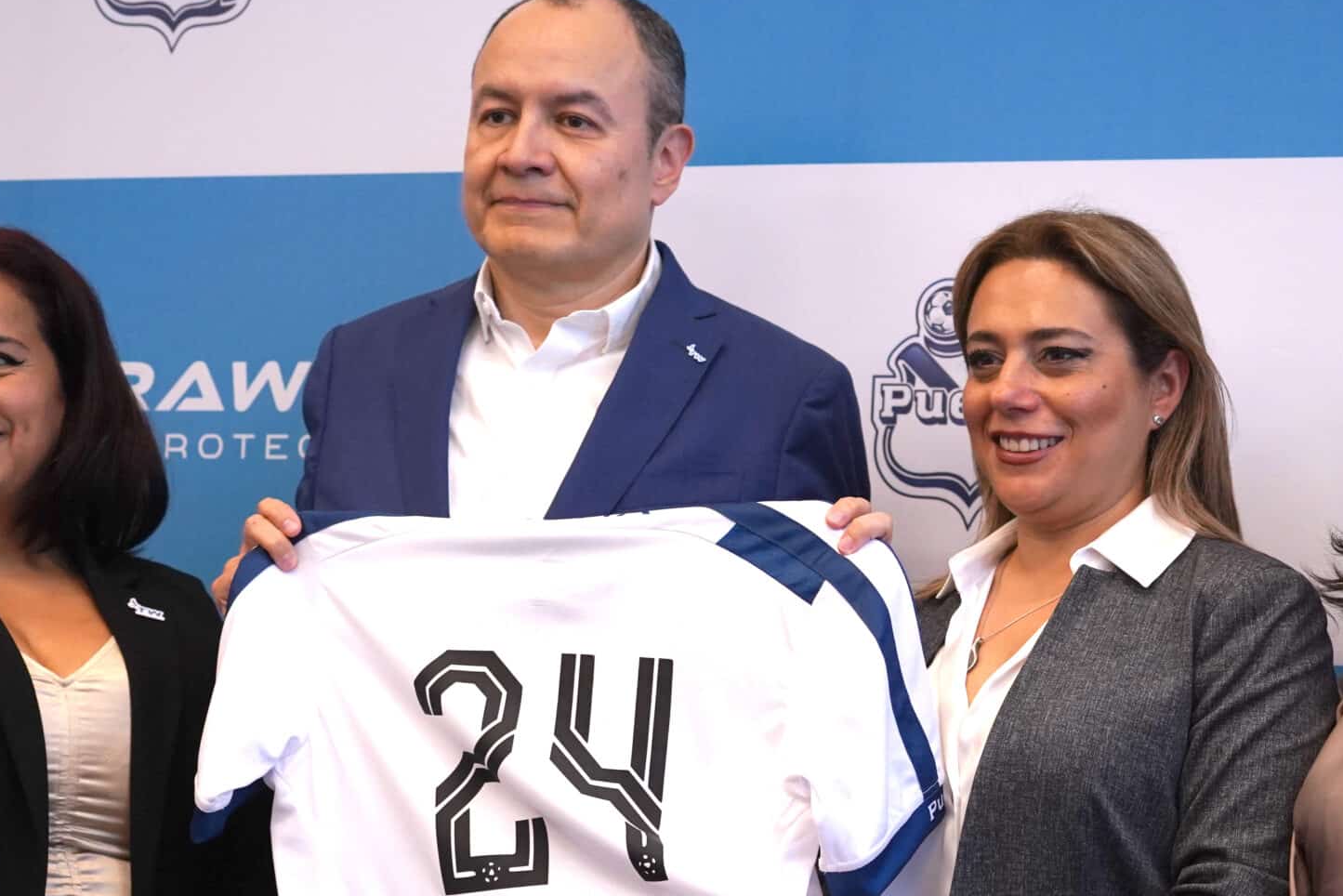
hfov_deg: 16.5
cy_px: 633
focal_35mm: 124
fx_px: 4627
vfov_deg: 11.0
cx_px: 848
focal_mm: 70
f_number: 4
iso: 2000
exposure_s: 1/400
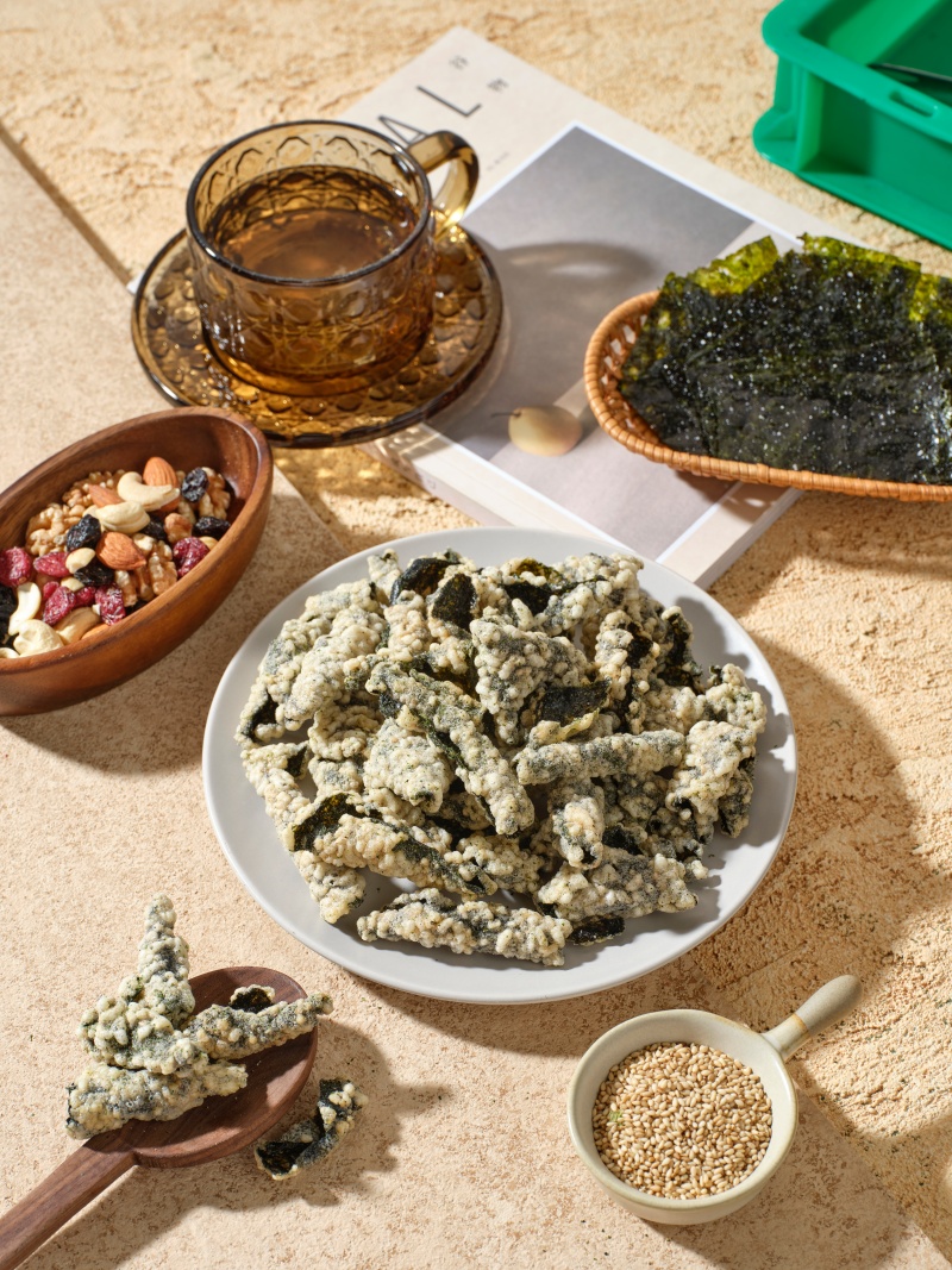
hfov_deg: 18.7
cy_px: 635
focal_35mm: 79
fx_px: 2897
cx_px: 476
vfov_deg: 24.7
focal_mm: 100
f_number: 13
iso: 160
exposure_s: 1/125
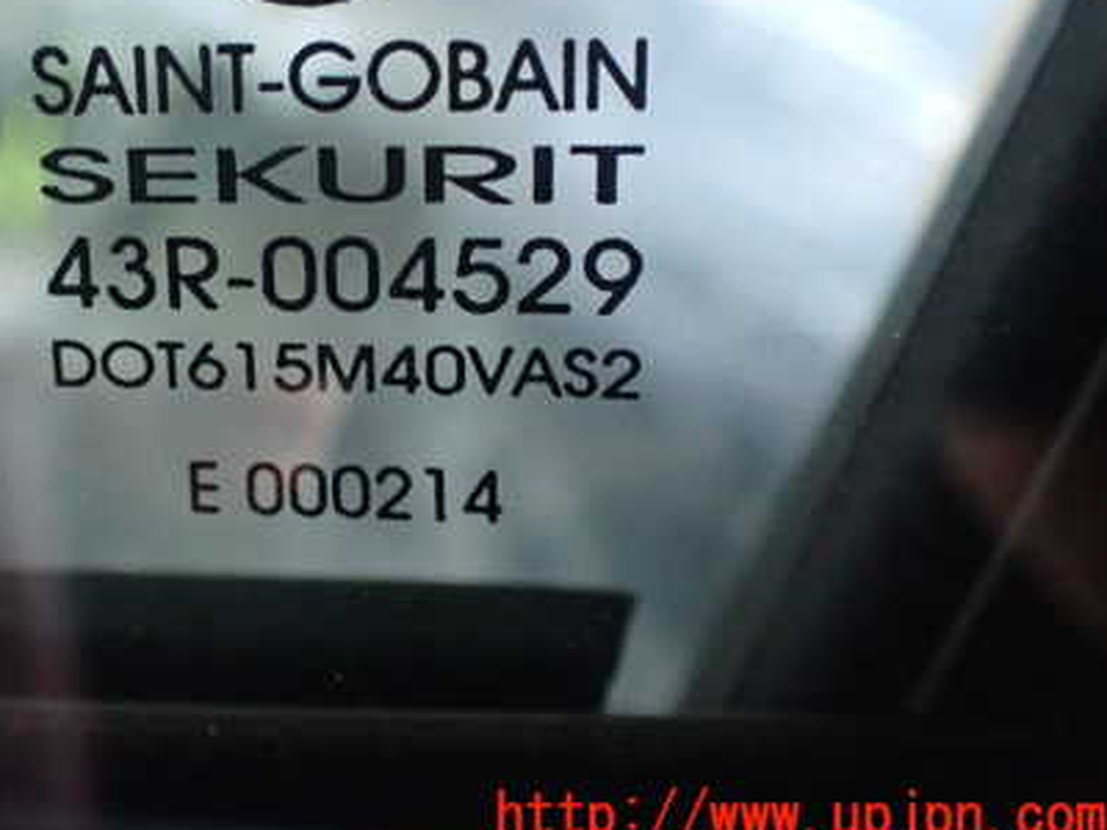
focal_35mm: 45
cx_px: 291
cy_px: 230
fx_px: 1439
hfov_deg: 41.0
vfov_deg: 31.7
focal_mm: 5.4
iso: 1000
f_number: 2.3
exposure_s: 1/30
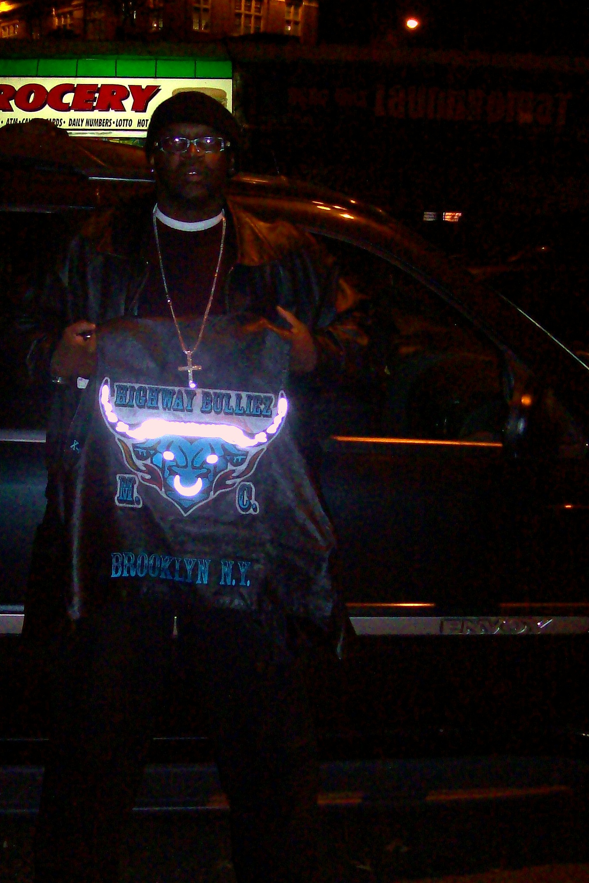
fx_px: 1276
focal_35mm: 52
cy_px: 482
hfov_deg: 25.9
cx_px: 205
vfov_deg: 38.2
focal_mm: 6
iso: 200
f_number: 2.7
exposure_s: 1/45.3
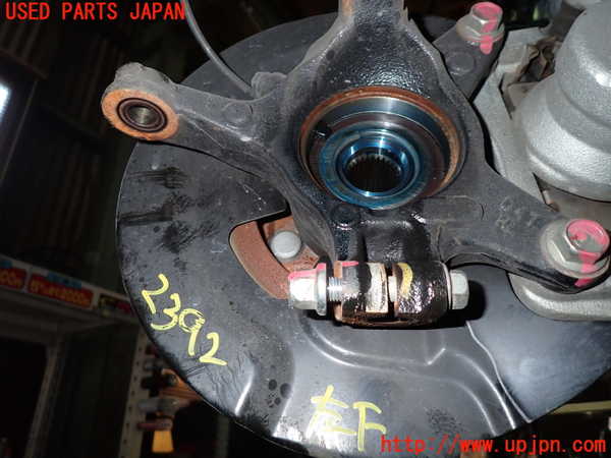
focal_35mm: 25
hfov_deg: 69.4
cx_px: 306
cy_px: 229
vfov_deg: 54.9
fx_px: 441
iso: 200
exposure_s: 1/30
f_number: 5.6
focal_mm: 4.5
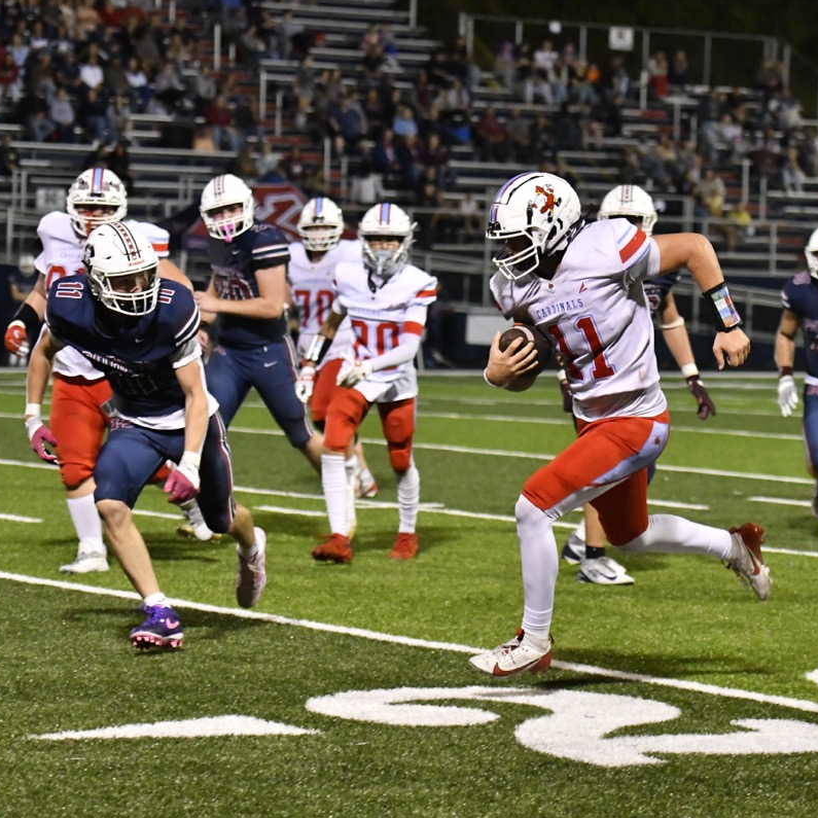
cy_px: 407
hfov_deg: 11.6
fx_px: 4010
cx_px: 473
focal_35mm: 150
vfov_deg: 11.6
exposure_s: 1/1000
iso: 6400
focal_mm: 78
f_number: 2.8
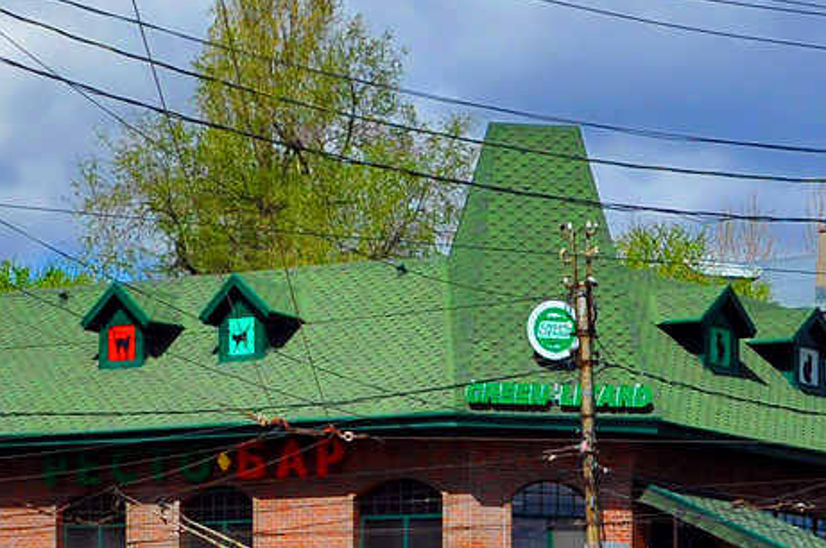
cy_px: 495
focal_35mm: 127
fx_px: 2910
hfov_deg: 16.2
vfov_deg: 10.7
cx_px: 403
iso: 200
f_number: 9
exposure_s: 1/640
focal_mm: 30
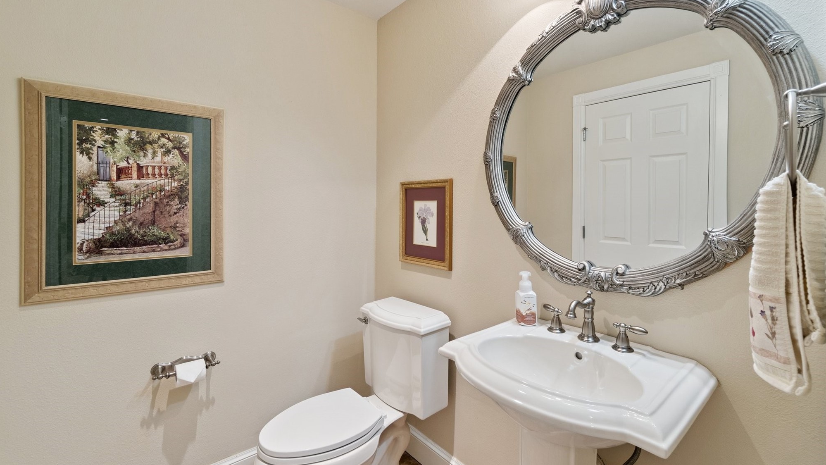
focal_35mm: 16
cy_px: 213
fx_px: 350
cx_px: 419
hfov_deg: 99.4
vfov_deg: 67.0
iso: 200
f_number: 6.3
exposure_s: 1/40
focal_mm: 10
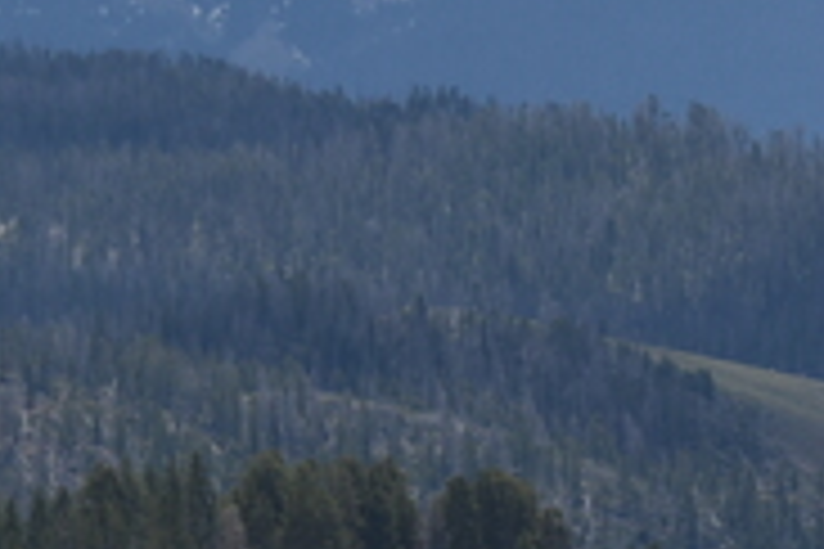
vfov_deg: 1.6
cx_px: 1544
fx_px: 19980
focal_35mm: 873
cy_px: 234
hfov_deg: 2.4
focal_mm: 125
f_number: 10
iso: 100
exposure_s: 1/400
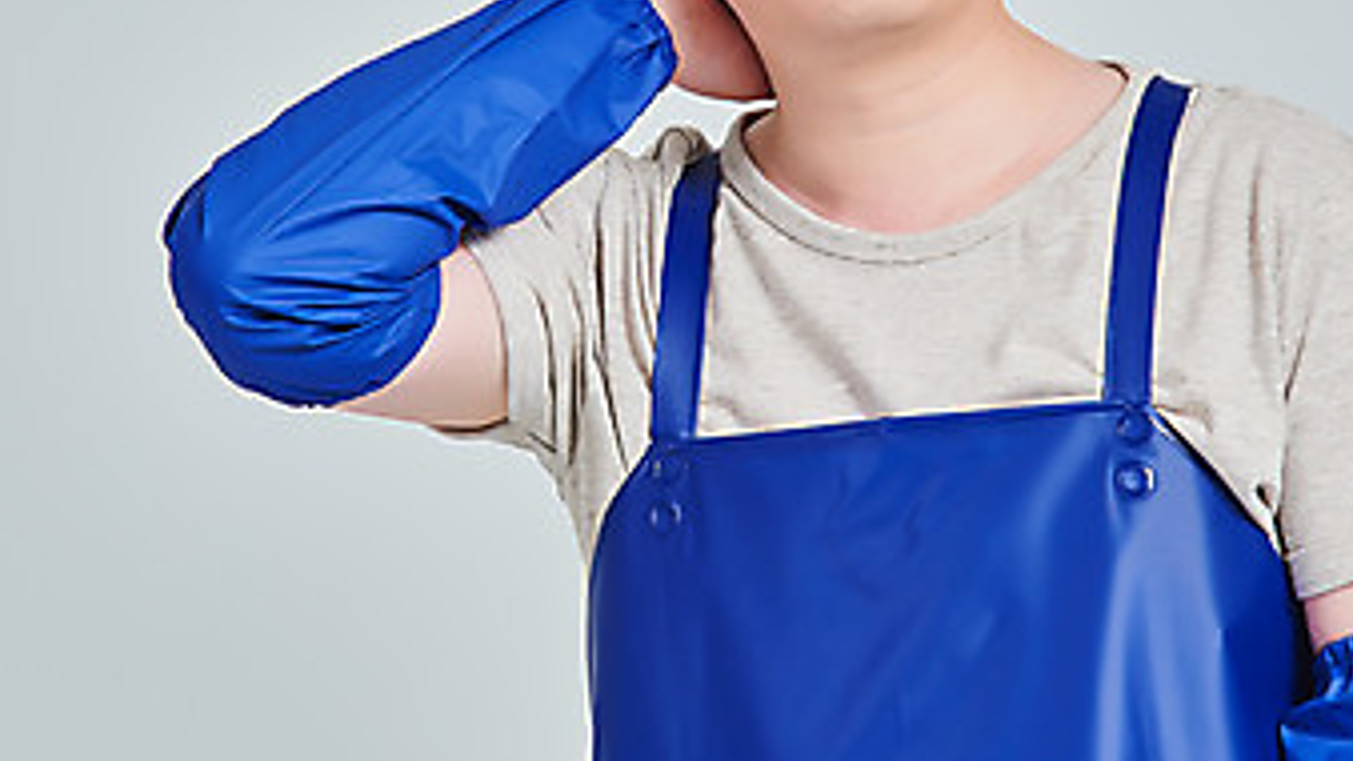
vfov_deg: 4.2
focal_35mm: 288
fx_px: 10331
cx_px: 747
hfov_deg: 7.5
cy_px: 116
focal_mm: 155
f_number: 14
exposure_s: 1/125
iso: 100
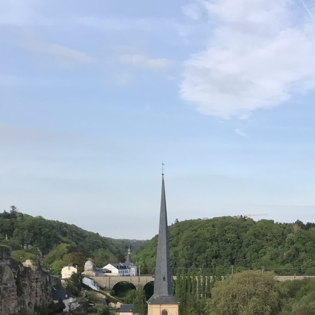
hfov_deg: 22.6
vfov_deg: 22.5
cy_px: 309
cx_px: 302
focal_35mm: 74
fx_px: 762
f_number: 1.8
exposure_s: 1/1330
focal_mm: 3.99
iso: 20
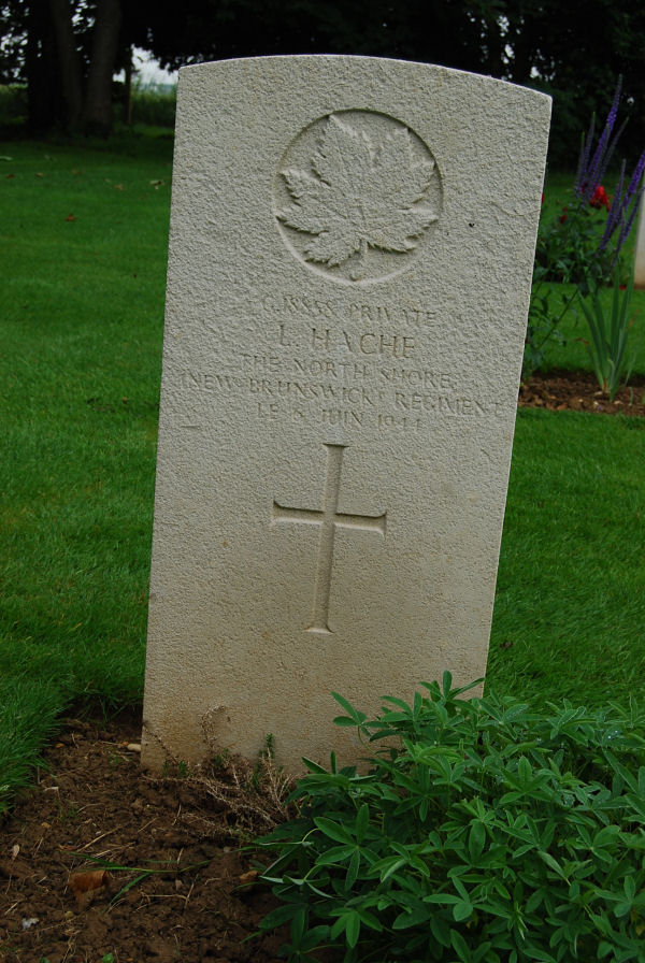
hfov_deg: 23.9
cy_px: 482
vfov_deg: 35.0
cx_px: 322
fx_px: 1527
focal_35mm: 57
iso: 200
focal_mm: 38
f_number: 7.1
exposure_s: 1/200
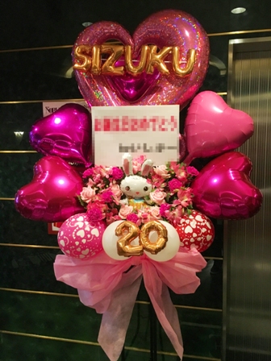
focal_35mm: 29
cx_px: 136
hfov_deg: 48.2
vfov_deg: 61.7
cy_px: 180
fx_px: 303
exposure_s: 1/15
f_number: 2.2
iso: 250
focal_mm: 4.15
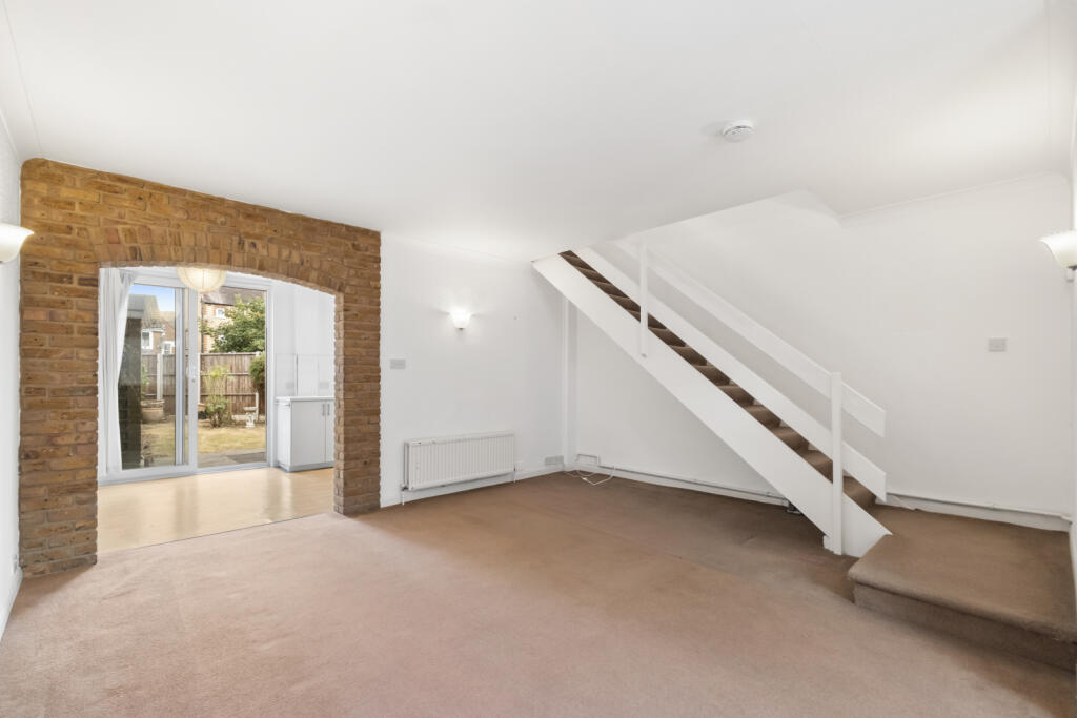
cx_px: 538
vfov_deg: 77.3
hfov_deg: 100.4
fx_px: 449
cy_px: 359
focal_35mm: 15
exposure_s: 1/4
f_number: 8
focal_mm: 10
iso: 640
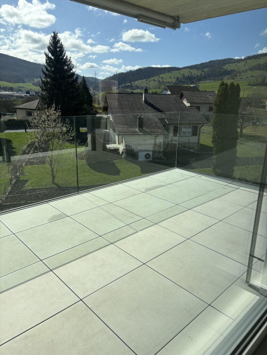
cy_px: 178
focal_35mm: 26
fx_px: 267
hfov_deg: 53.1
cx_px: 134
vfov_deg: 67.3
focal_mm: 5.96
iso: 50
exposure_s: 1/5076
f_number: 1.6
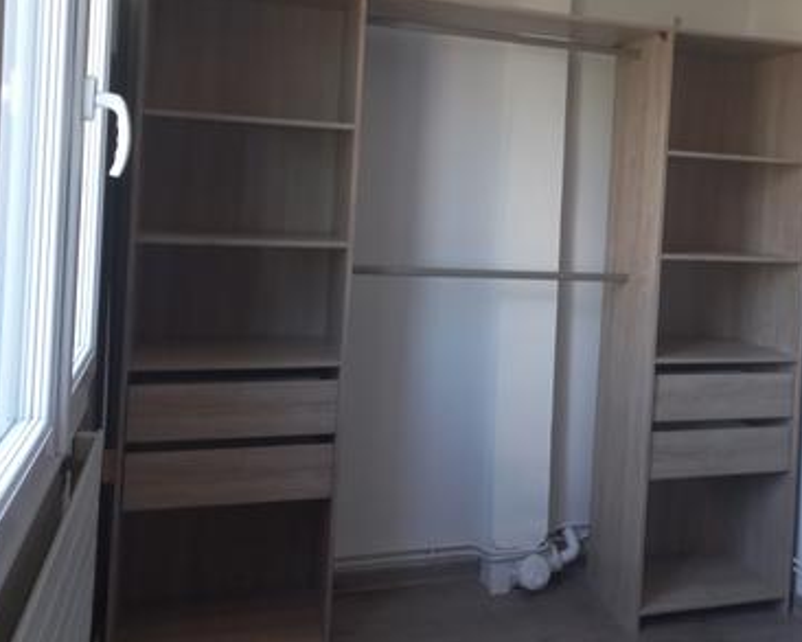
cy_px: 206
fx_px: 950
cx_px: 557
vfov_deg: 36.9
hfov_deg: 44.9
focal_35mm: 40
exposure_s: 1/50
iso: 100
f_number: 1.8
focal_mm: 4.6
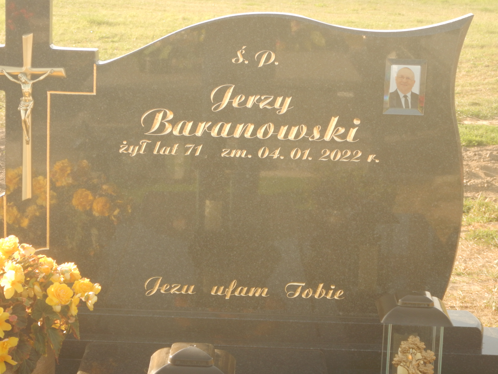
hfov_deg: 23.0
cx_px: 249
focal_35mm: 85
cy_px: 187
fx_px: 1223
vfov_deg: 17.4
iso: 125
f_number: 4.7
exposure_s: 1/125
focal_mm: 15.3
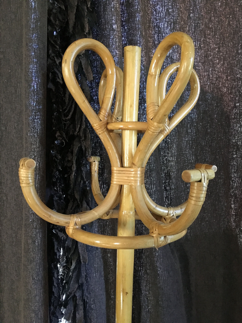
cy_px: 162
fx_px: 270
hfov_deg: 48.2
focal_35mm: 29
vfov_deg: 61.7
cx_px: 121
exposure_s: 1/17
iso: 320
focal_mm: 4.15
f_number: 2.2
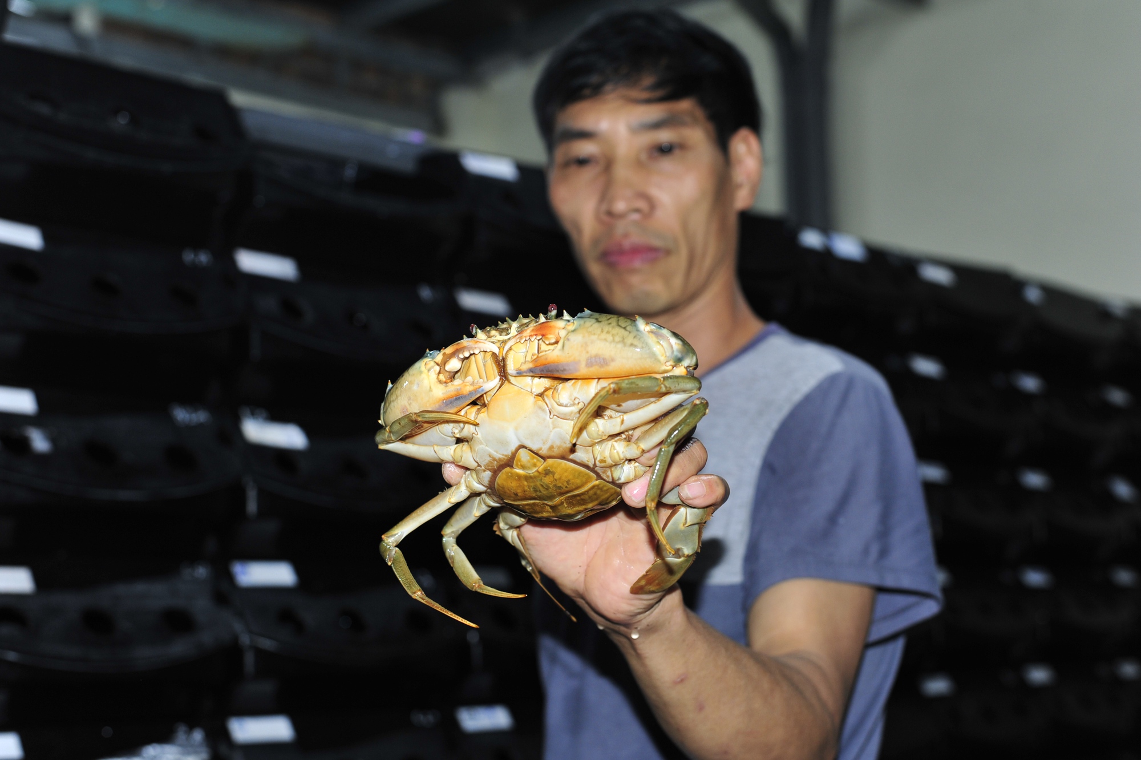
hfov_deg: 39.6
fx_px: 1584
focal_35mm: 50
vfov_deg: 27.0
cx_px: 570
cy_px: 380
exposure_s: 1/60
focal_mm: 50
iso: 640
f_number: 4.5
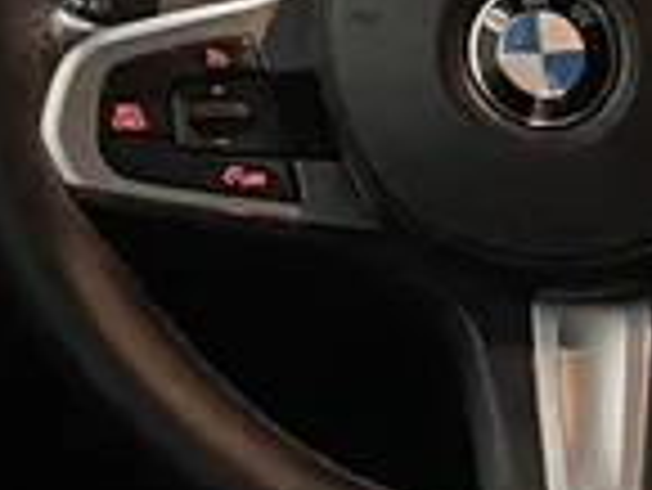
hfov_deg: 9.9
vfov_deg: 8.4
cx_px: 1646
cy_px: 845
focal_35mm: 172
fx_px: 3242
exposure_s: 1/27
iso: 800
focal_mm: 4.2
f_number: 1.6
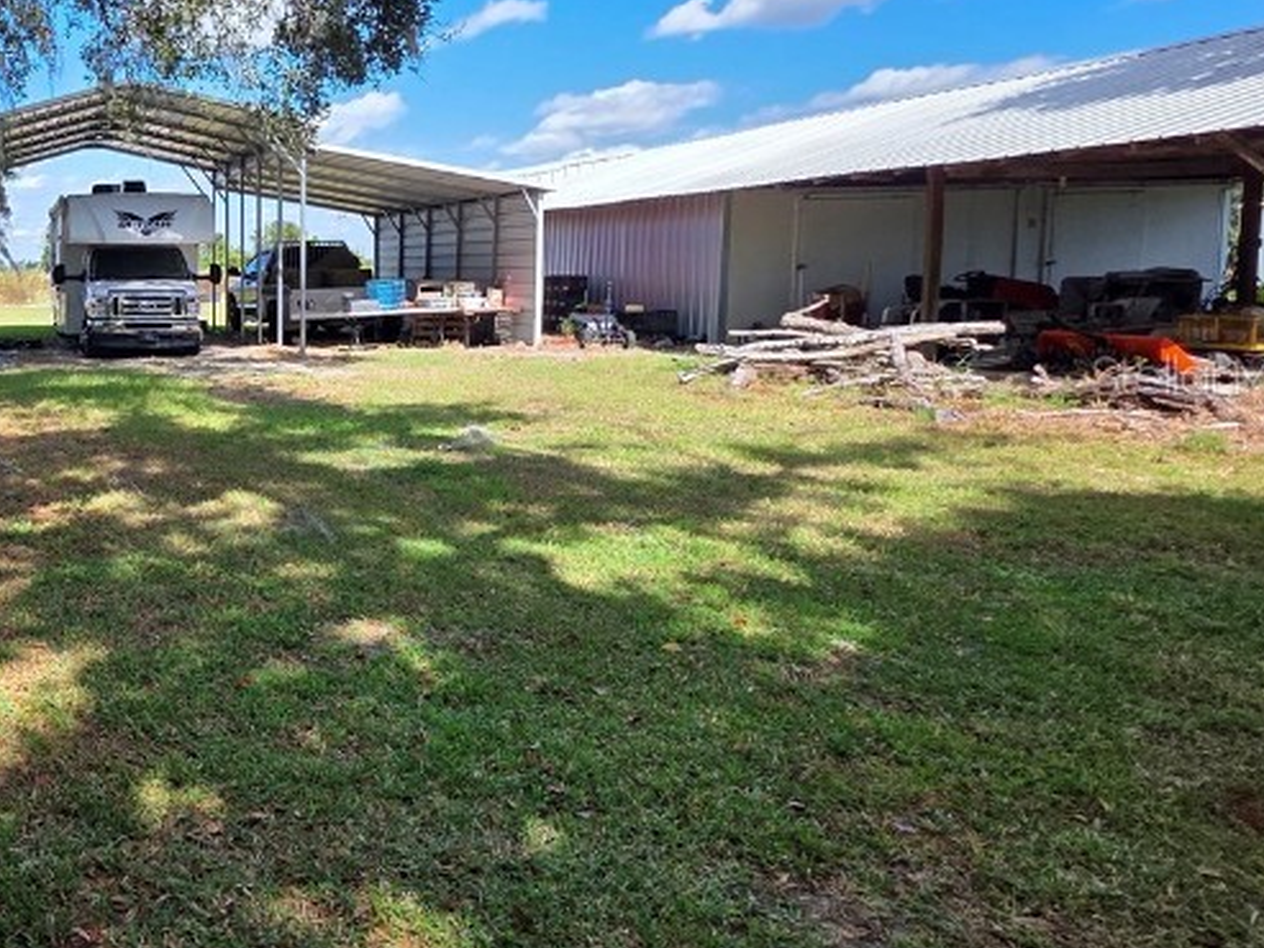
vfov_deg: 51.0
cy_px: 374
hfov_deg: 52.8
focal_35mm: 27
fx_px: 986
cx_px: 21
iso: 40
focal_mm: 2.2
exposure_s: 1/1283
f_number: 1.9
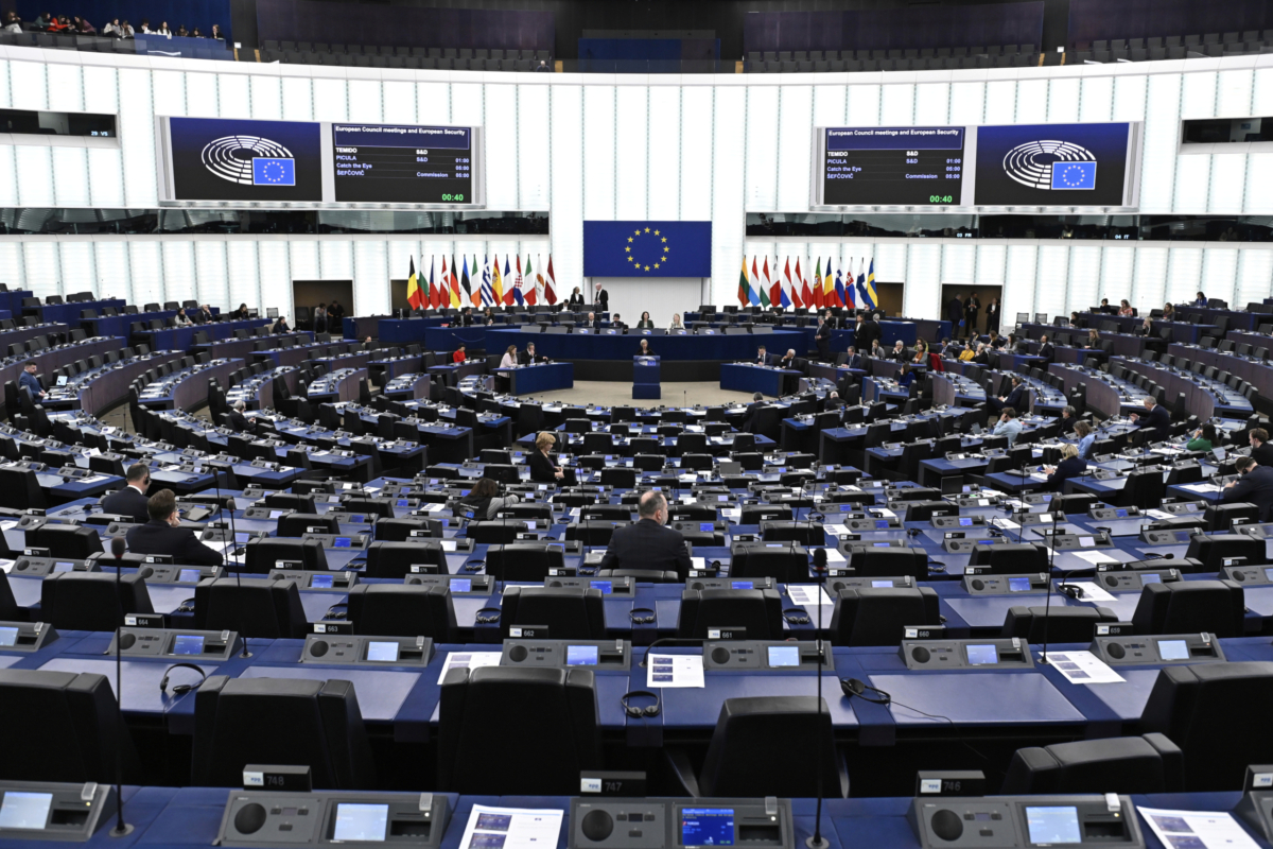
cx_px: 636
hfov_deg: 60.3
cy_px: 424
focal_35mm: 31
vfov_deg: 42.3
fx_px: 1096
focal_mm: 31
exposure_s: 1/250
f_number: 4
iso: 3200
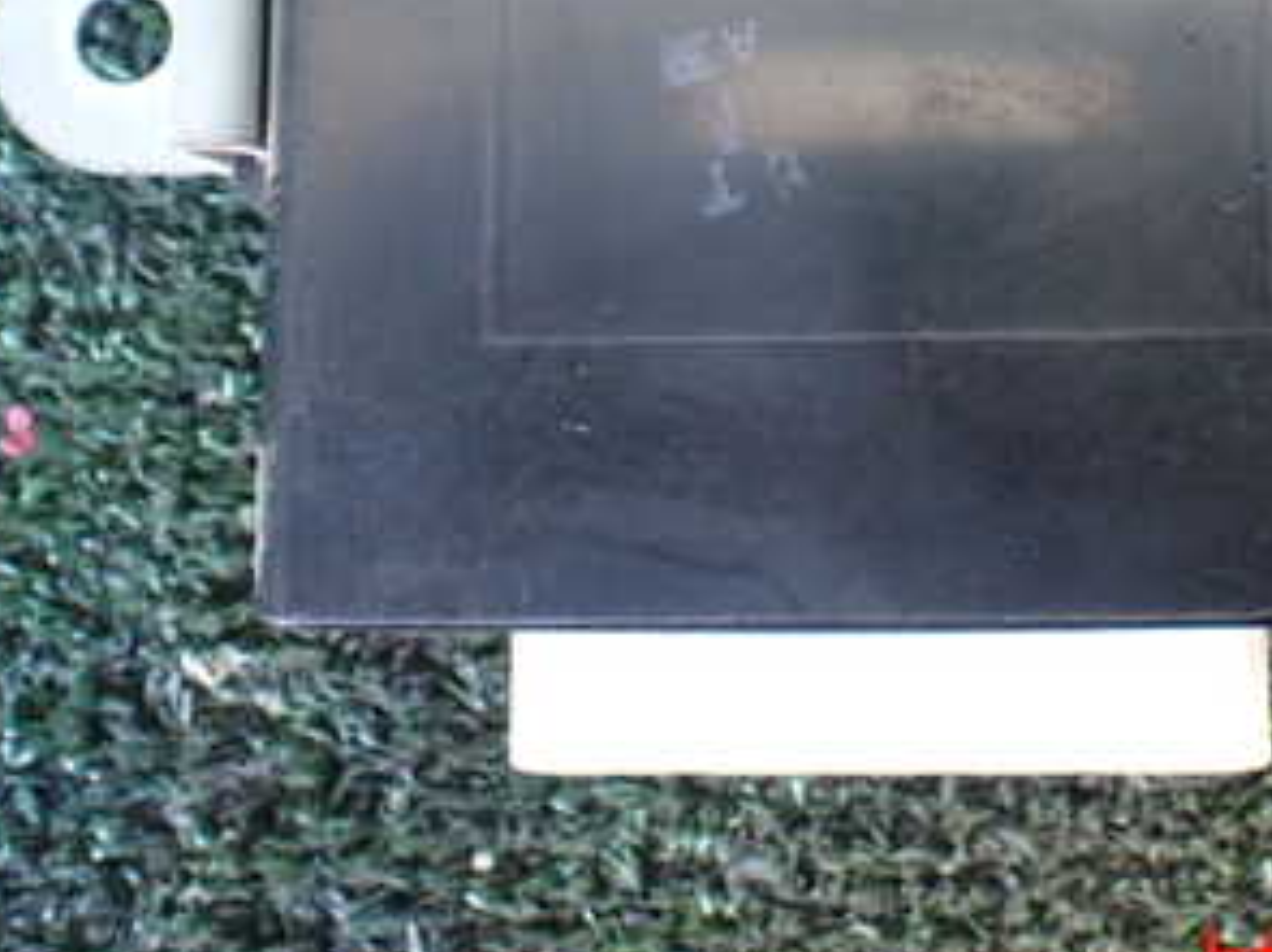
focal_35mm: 61
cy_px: 56
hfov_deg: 31.4
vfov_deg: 23.2
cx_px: 884
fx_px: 2241
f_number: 2.3
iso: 800
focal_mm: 5.4
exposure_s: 1/40
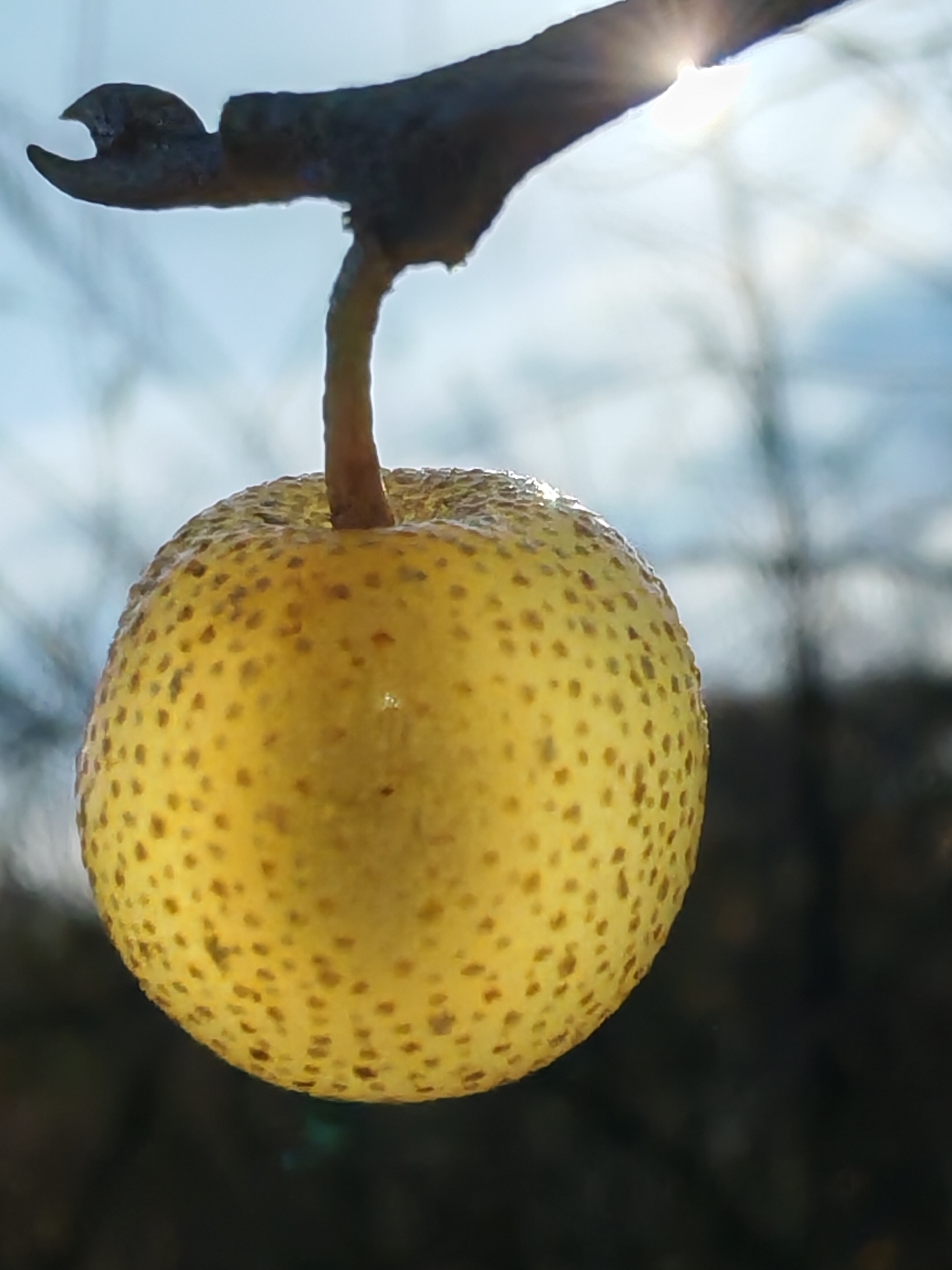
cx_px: 476
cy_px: 635
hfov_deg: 27.5
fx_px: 1943
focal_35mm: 53
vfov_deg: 36.2
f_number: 2.2
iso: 50
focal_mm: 1.96
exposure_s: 1/8600
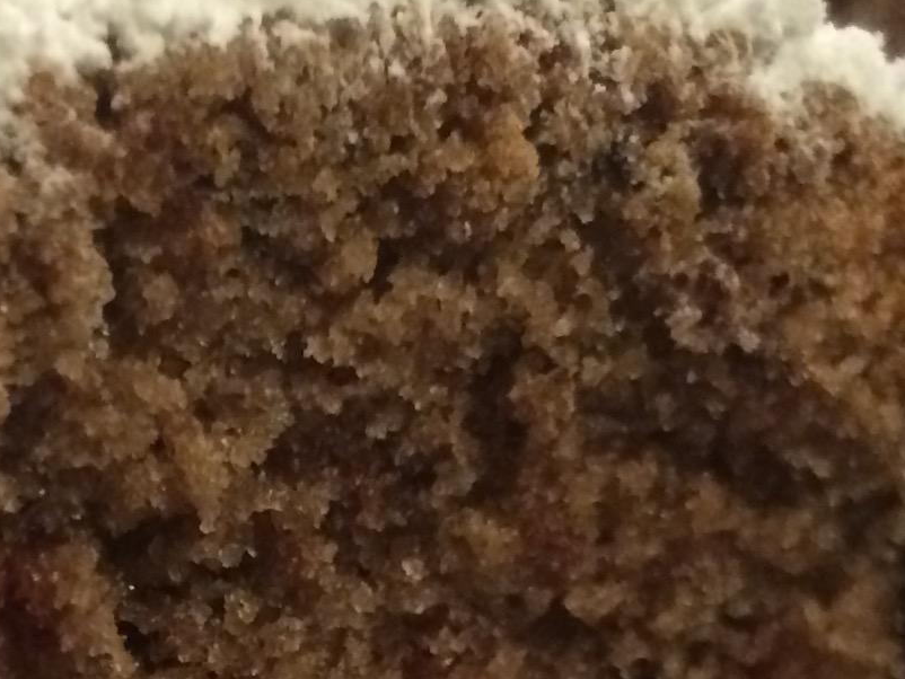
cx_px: 186
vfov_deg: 12.0
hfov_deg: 16.6
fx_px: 3086
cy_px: 996
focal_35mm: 118
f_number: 2.2
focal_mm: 4.15
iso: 320
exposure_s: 1/17
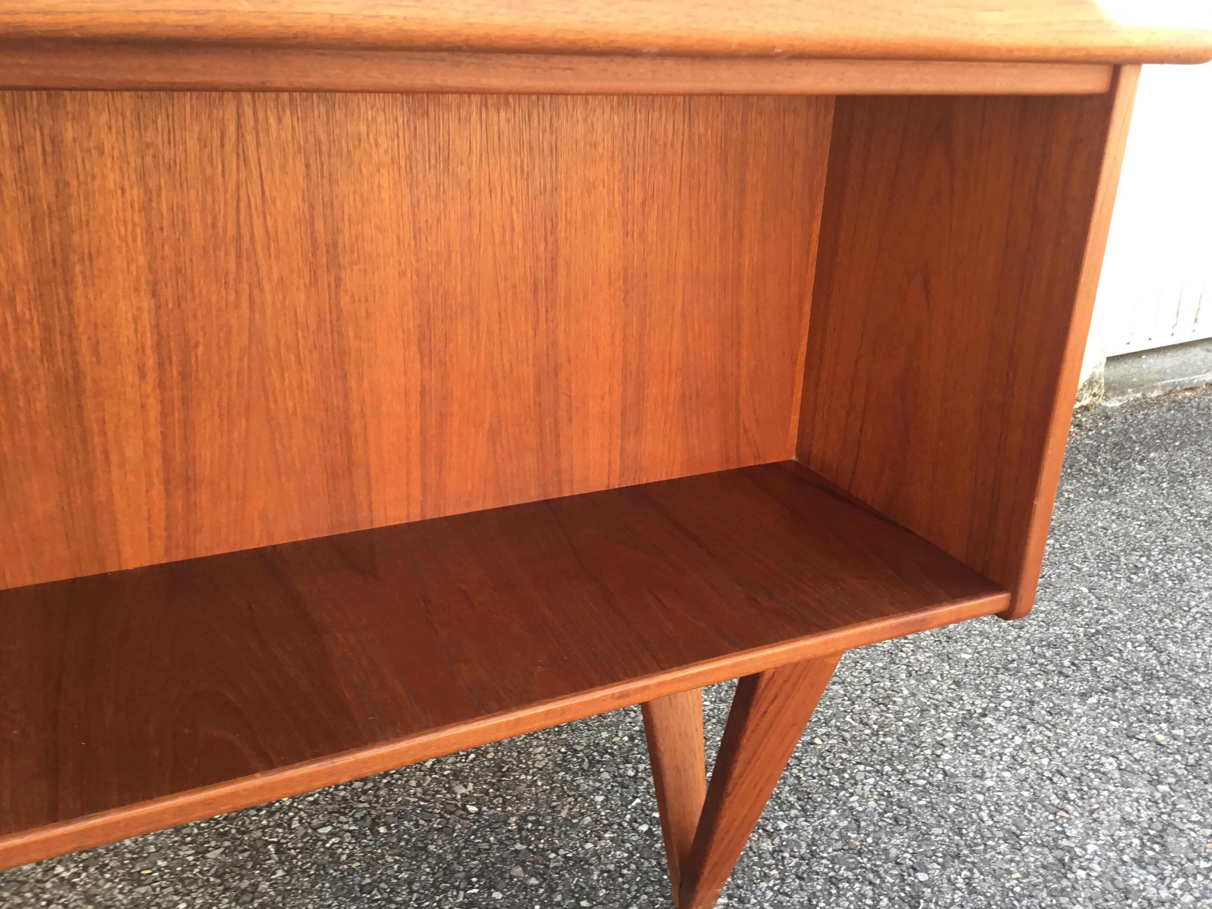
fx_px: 1085
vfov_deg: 45.4
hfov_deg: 58.4
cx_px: 606
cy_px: 454
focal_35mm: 31
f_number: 2.4
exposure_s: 1/50
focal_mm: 3.3
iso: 25
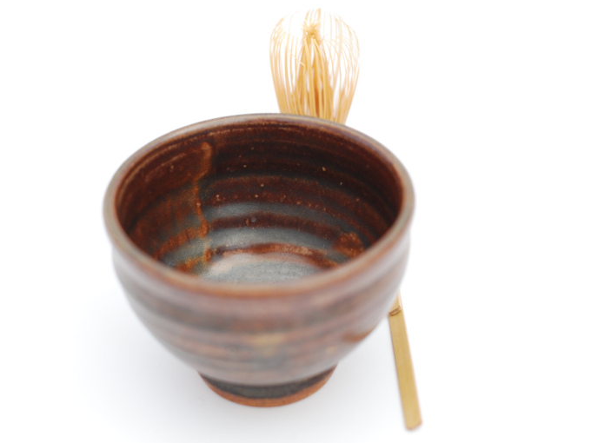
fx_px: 1451
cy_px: 216
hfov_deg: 23.0
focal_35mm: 85
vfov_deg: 17.4
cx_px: 282
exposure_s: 1/30
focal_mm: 50
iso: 400
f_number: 2.8
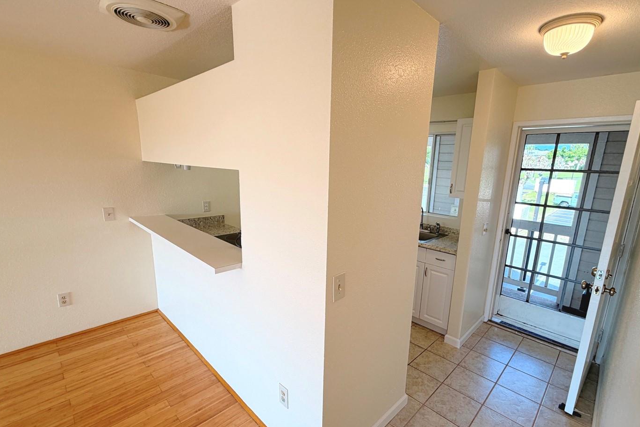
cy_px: 228
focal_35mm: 17
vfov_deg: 70.4
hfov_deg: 93.1
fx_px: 302
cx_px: 344
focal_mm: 2.22
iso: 50
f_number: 2.2
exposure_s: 1/120
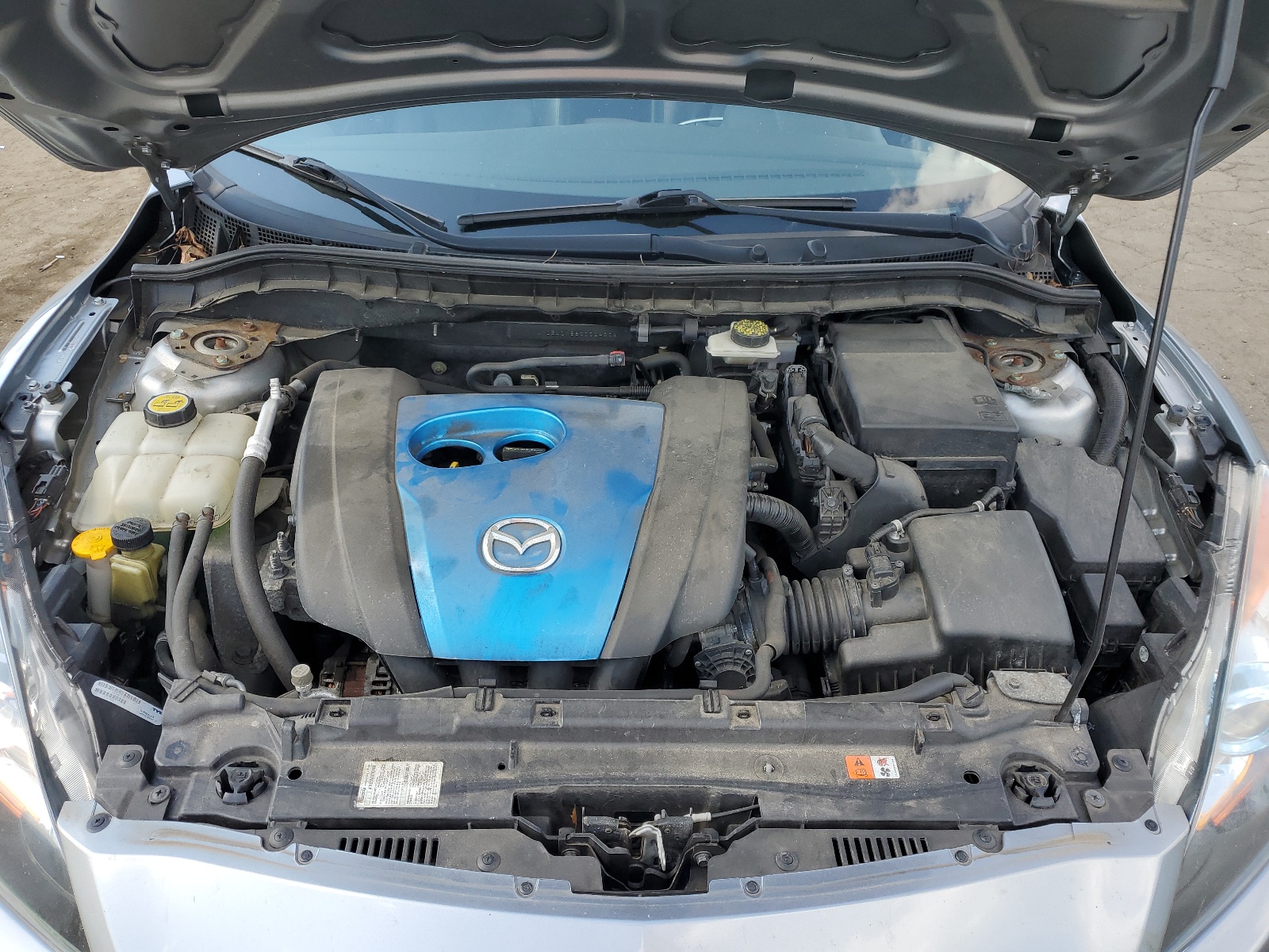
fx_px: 953
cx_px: 634
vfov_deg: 53.1
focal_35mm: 26
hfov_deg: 67.3
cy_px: 476
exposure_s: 1/526
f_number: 1.5
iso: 50
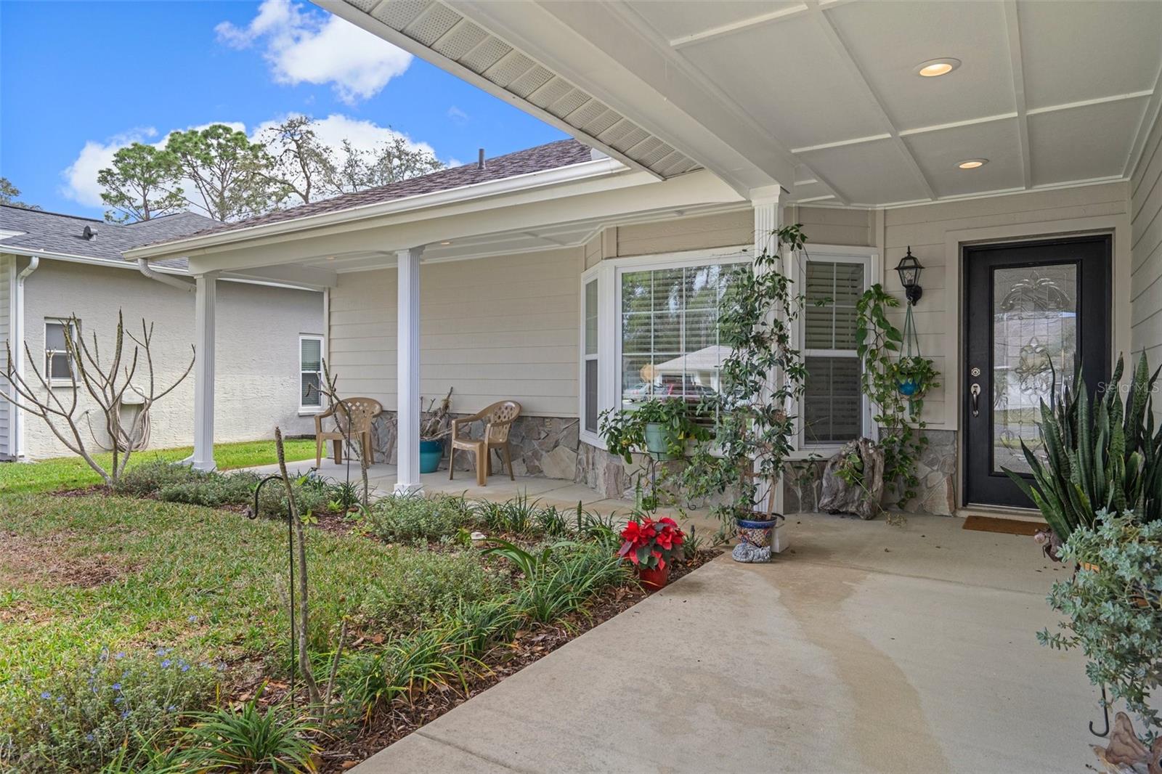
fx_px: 710
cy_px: 387
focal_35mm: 22
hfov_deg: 78.6
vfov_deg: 57.2
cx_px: 581
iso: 320
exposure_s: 1/25
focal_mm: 22
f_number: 8
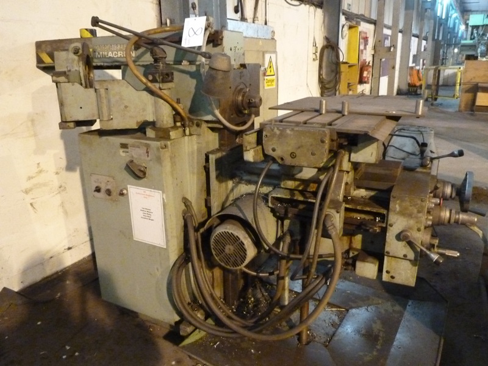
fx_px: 381
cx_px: 244
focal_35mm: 27
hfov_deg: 65.3
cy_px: 183
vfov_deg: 51.4
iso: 1000
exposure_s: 1/15
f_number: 3.3
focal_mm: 4.4
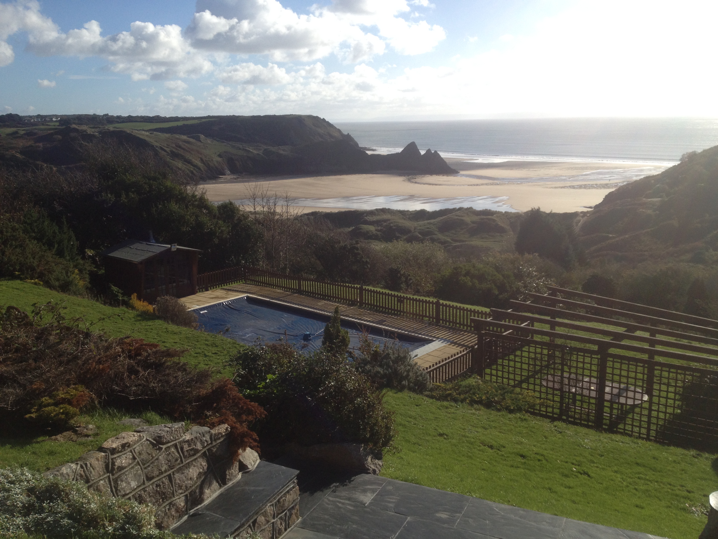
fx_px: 726
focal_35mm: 35
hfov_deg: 52.6
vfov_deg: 40.7
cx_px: 359
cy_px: 270
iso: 50
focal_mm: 4.28
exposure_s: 1/2404
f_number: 2.4
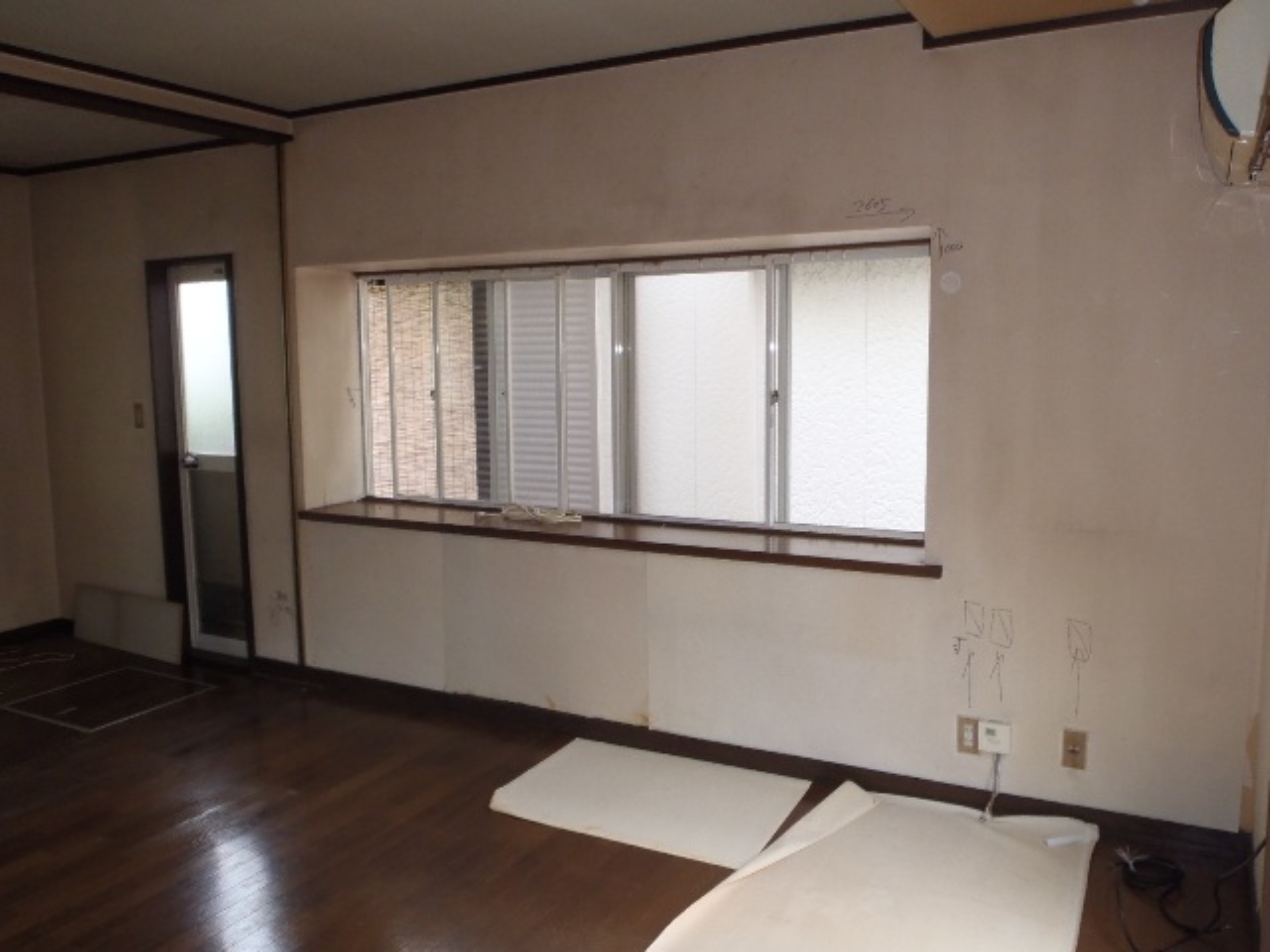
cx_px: 635
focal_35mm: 28
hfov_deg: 63.4
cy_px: 476
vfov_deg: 49.7
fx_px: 1027
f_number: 3.5
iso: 125
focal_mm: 5
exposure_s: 1/30
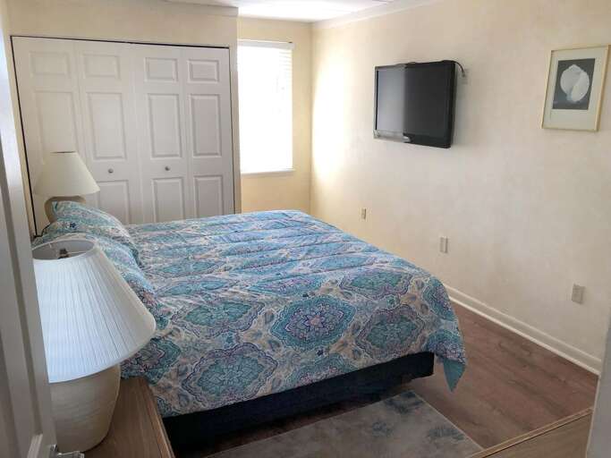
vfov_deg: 49.7
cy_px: 229
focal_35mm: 28
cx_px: 306
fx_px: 494
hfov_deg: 63.5
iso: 25
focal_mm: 3.99
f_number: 1.8
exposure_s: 1/30
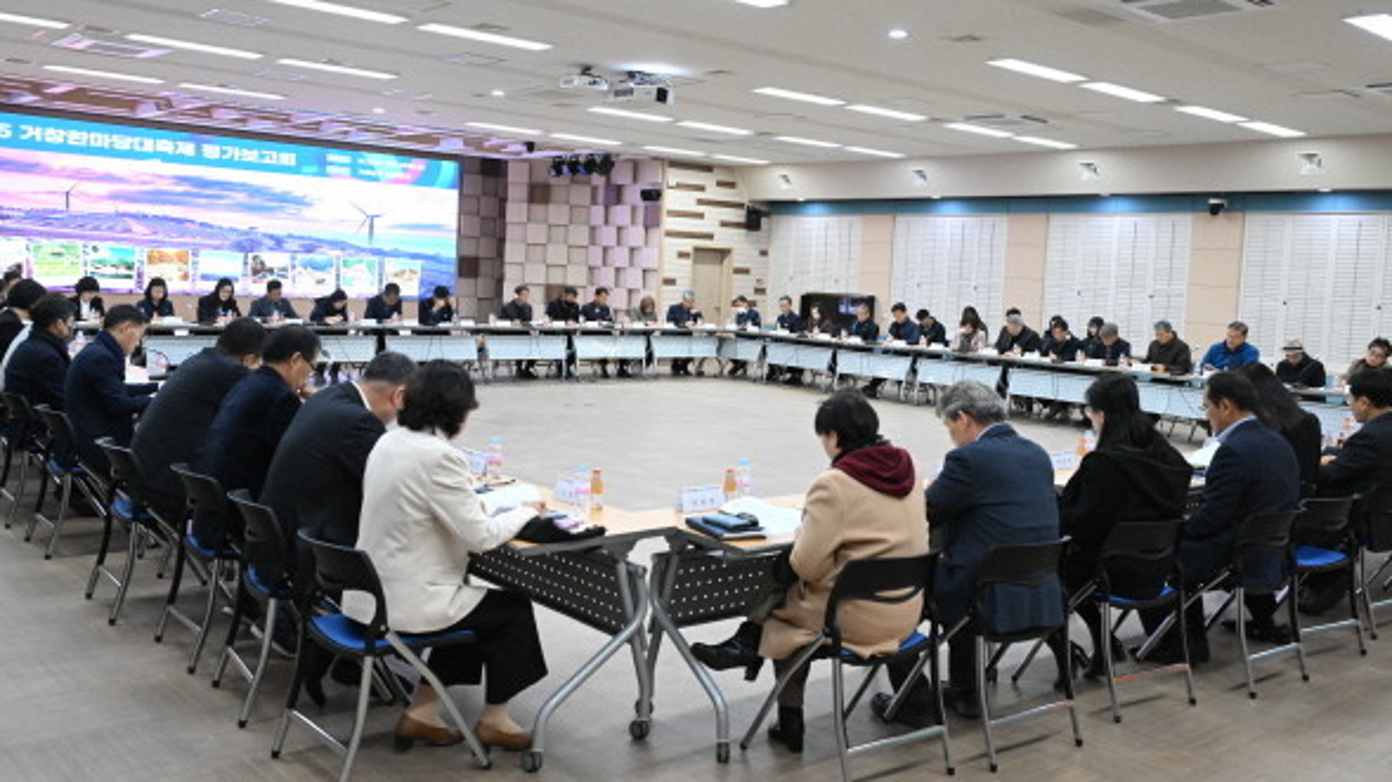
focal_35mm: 33
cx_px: 688
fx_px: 1201
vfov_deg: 36.1
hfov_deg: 60.2
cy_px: 352
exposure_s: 1/200
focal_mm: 30.5
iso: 6400
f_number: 5.6
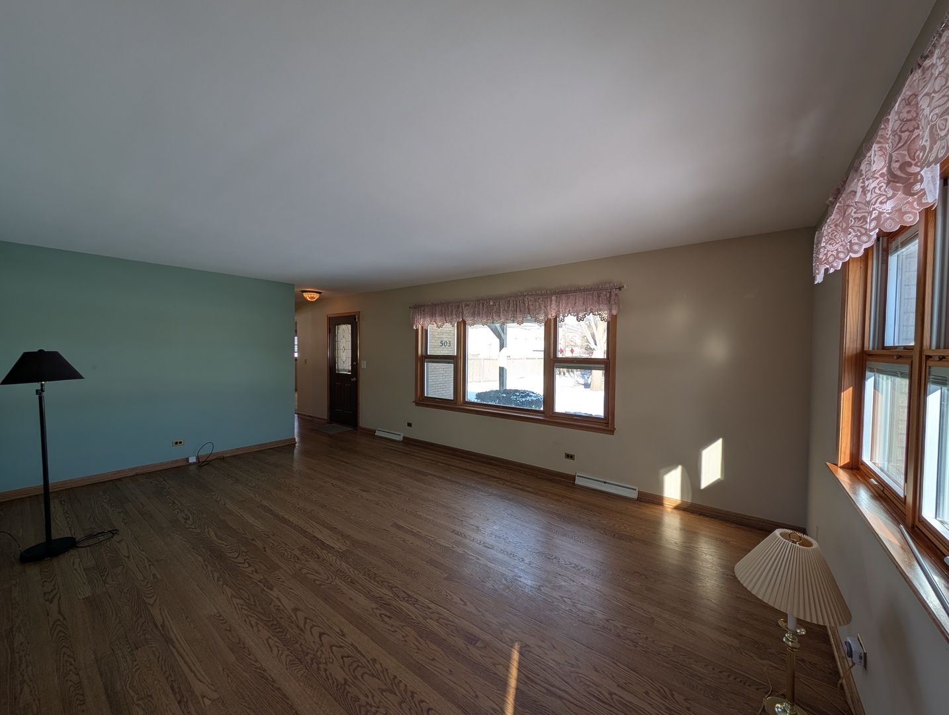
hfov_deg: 110.5
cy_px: 358
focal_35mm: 12
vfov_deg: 94.7
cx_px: 474
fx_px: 329
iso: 46
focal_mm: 2.23
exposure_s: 1/240
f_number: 1.95
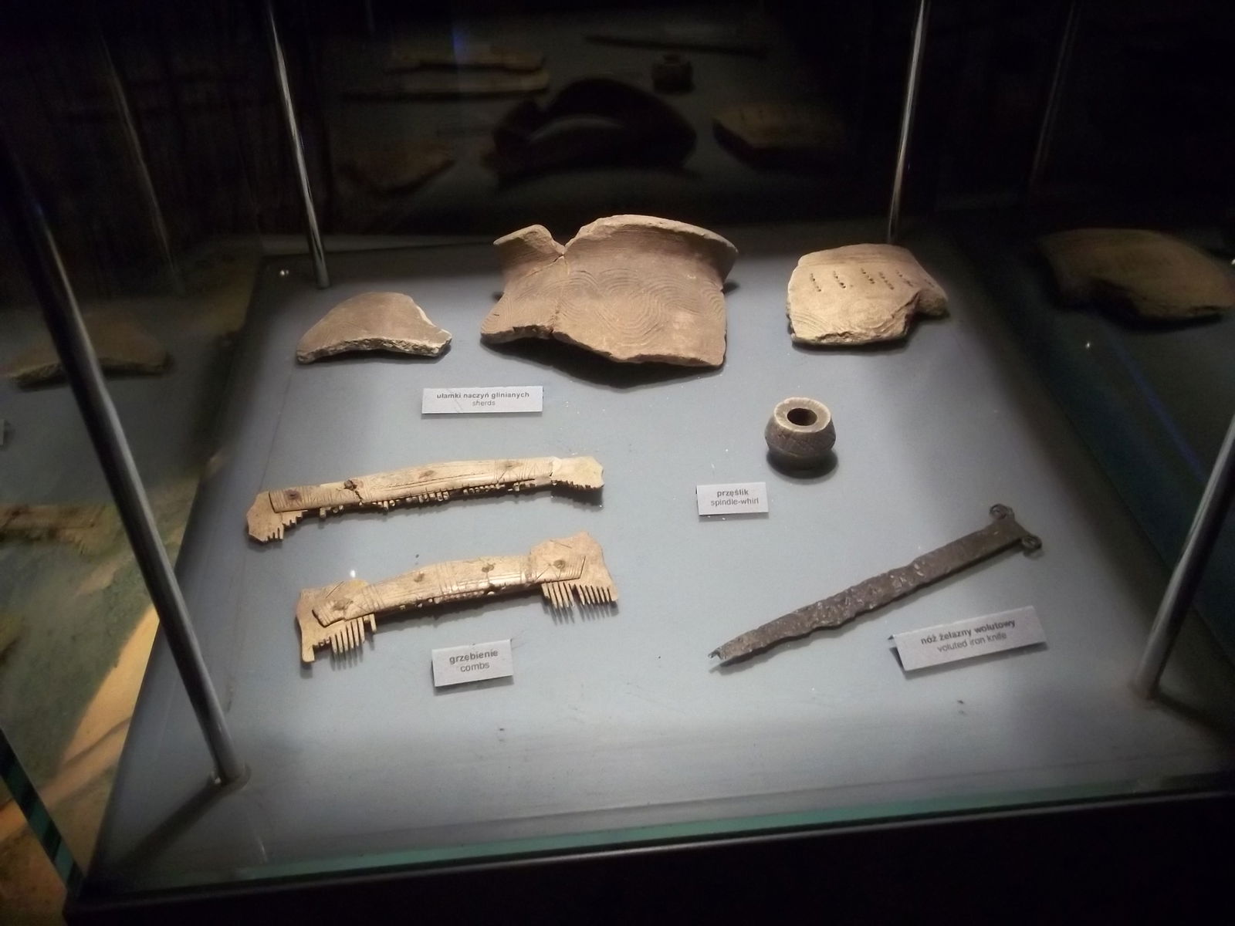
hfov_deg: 56.8
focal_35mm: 32
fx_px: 1142
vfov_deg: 44.2
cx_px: 618
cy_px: 463
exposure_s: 1/8
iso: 320
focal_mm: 5.7
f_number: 2.9
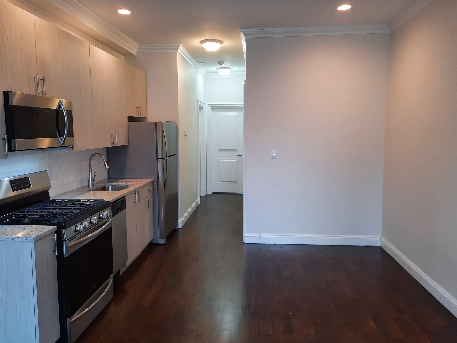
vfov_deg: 53.0
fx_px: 343
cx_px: 226
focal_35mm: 26
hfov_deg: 67.3
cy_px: 165
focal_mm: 4.6
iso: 160
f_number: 2
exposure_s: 1/60
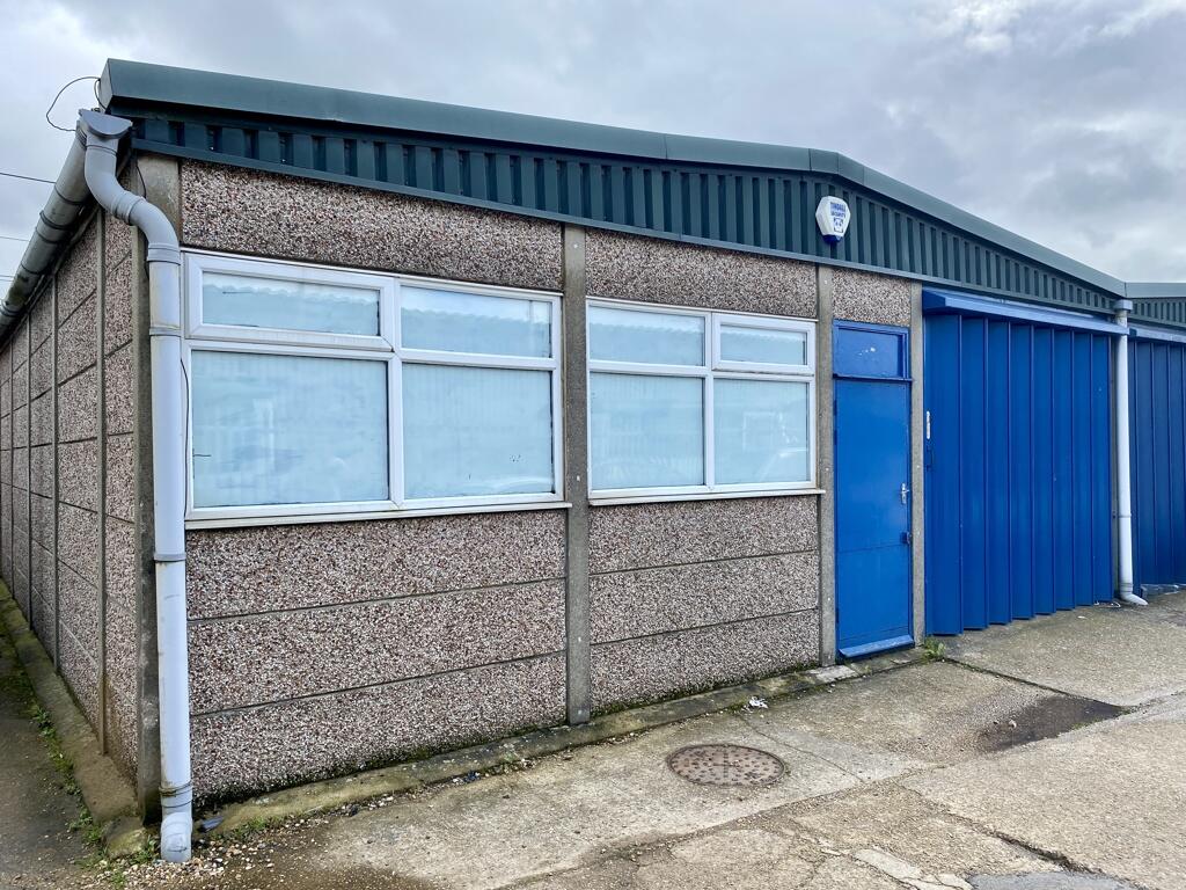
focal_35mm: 26
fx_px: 891
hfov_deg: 67.3
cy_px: 445
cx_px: 593
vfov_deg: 53.1
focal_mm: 4.25
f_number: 1.8
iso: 32
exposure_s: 1/799
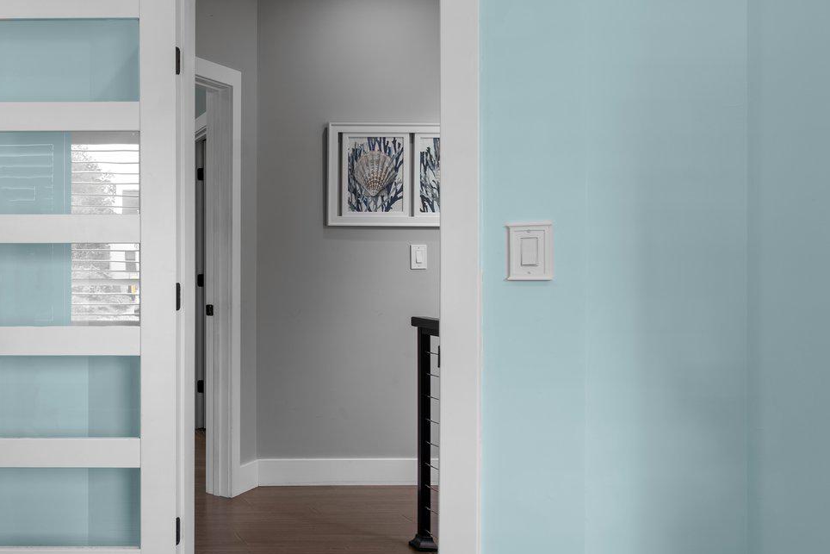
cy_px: 257
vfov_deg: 38.9
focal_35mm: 34
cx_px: -8
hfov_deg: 46.3
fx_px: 784
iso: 100
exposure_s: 1/2
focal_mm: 16
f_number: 8
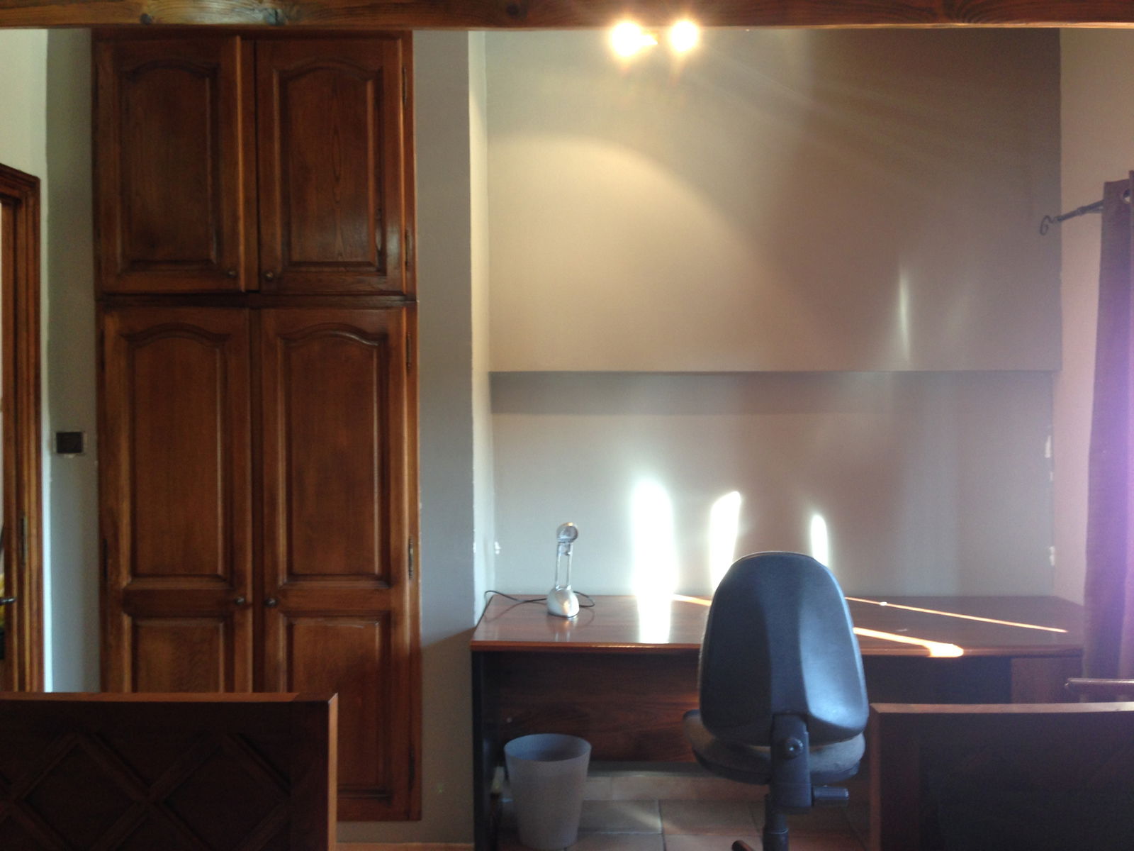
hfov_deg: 55.4
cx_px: 567
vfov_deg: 42.9
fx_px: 1081
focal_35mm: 33
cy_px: 426
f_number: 2.4
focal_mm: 4.12
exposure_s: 1/20
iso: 64
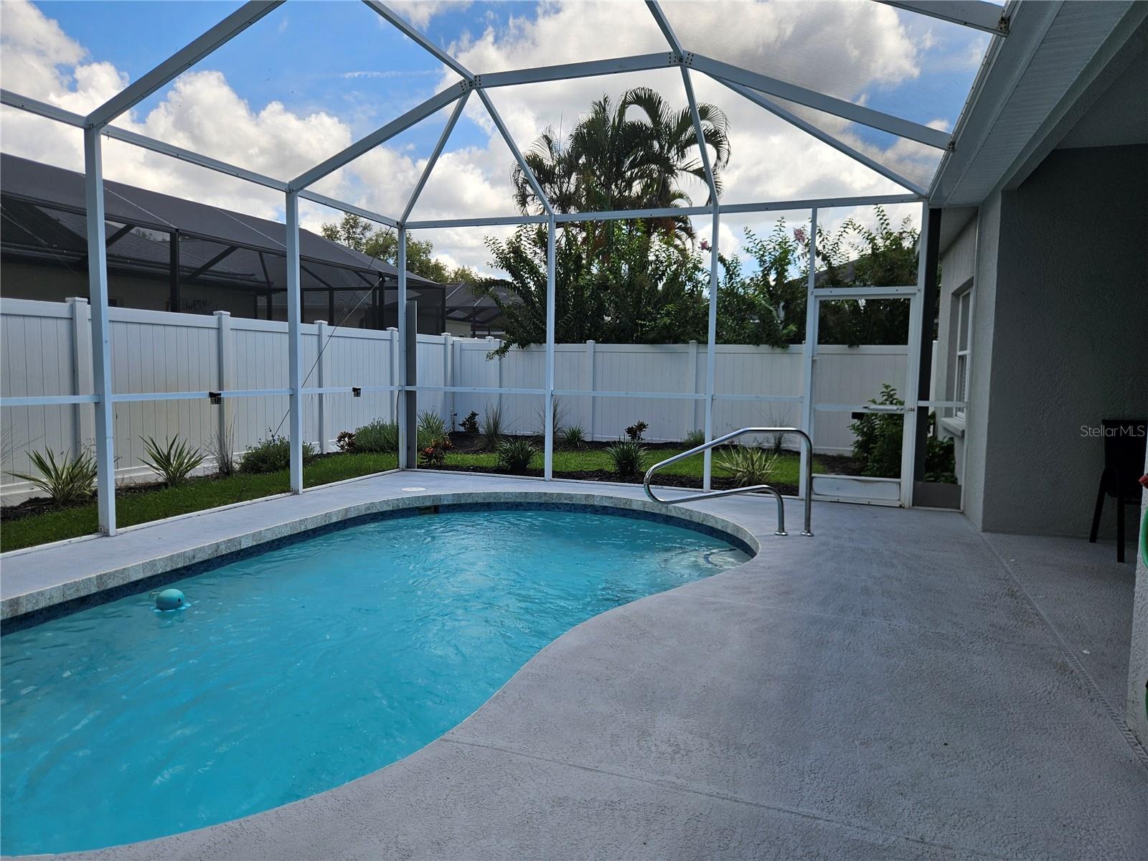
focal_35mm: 23
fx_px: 763
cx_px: 574
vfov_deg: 58.9
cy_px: 430
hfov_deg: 73.9
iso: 25
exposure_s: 1/796
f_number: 1.8
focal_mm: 5.4
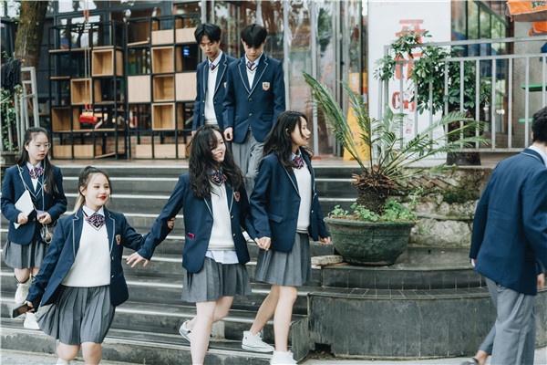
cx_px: 274
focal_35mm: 50
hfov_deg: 39.6
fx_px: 760
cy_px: 182
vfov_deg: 27.0
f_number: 3.2
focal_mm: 50
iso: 320
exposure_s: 1/125
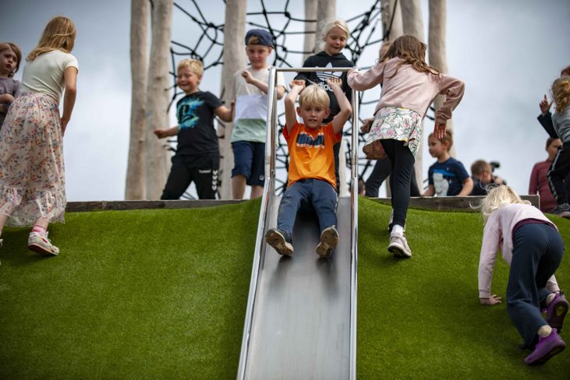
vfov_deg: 13.4
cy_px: 190
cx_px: 285
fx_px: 1616
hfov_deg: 20.0
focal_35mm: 102
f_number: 2.8
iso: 250
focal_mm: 102
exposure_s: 1/3200
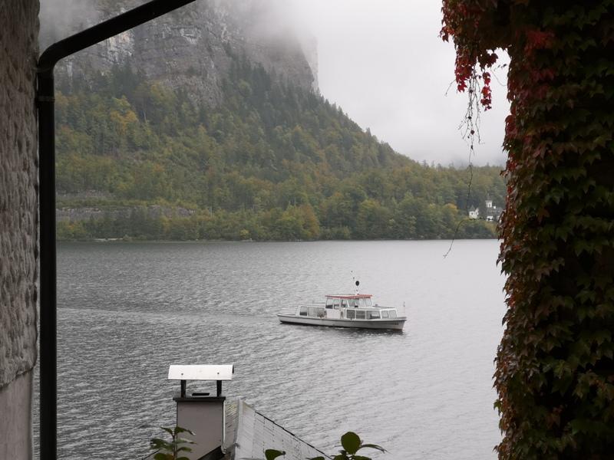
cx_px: 307
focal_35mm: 86
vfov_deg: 17.2
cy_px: 230
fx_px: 1525
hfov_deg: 22.8
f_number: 2.4
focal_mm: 7.48
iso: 50
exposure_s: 1/160
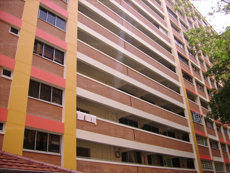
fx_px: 232
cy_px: 86
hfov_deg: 52.6
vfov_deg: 40.7
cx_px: 115
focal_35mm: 35
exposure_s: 1/706
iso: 50
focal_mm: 5.95
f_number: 2.8
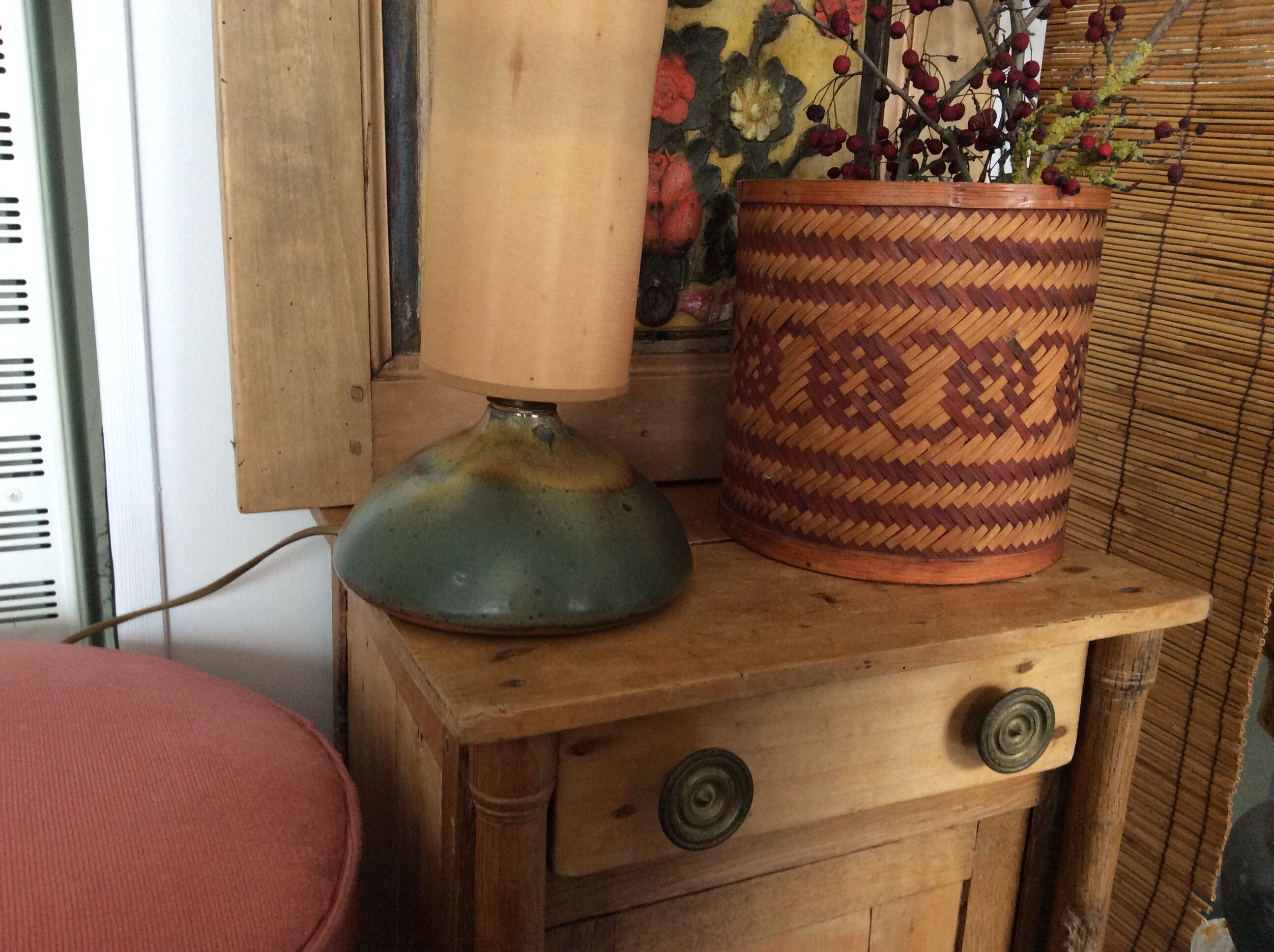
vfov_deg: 44.1
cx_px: 637
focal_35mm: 32
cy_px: 476
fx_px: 1176
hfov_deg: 56.9
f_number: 2.4
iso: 125
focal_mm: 3.3
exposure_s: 1/25
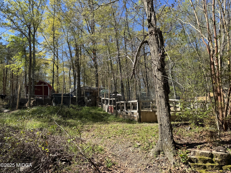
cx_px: 116
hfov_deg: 71.6
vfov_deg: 56.8
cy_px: 86
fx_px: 160
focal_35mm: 24
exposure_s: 1/1980
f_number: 1.78
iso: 80
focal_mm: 6.76
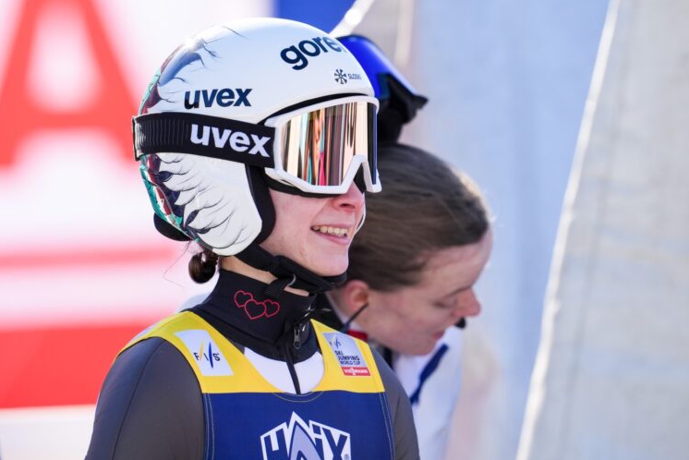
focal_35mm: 402
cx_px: 344
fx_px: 7696
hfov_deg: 5.1
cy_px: 230
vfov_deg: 3.4
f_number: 6.3
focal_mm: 400
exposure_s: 1/2000
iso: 1250
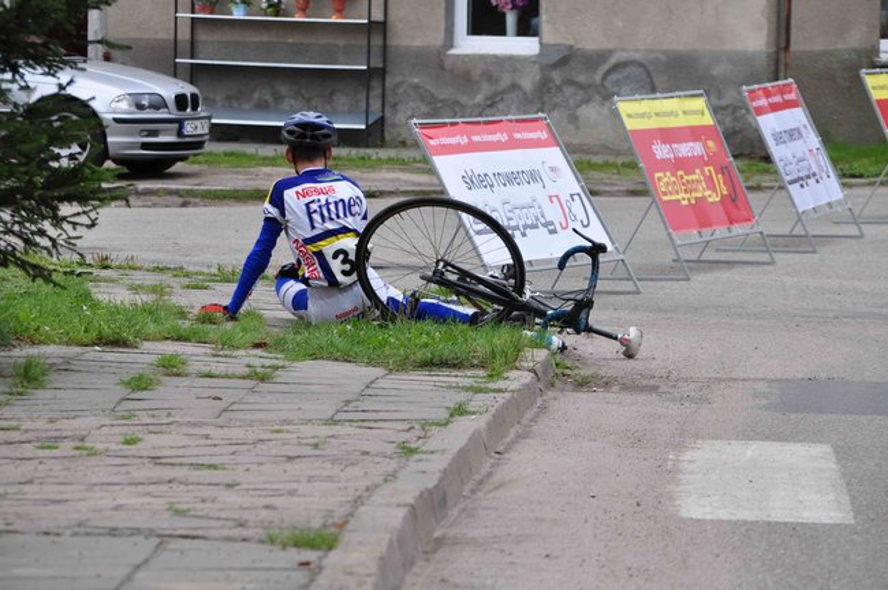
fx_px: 7392
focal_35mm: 300
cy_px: 295
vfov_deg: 4.6
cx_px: 444
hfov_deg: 6.9
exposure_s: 1/250
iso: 200
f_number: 10
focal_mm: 200
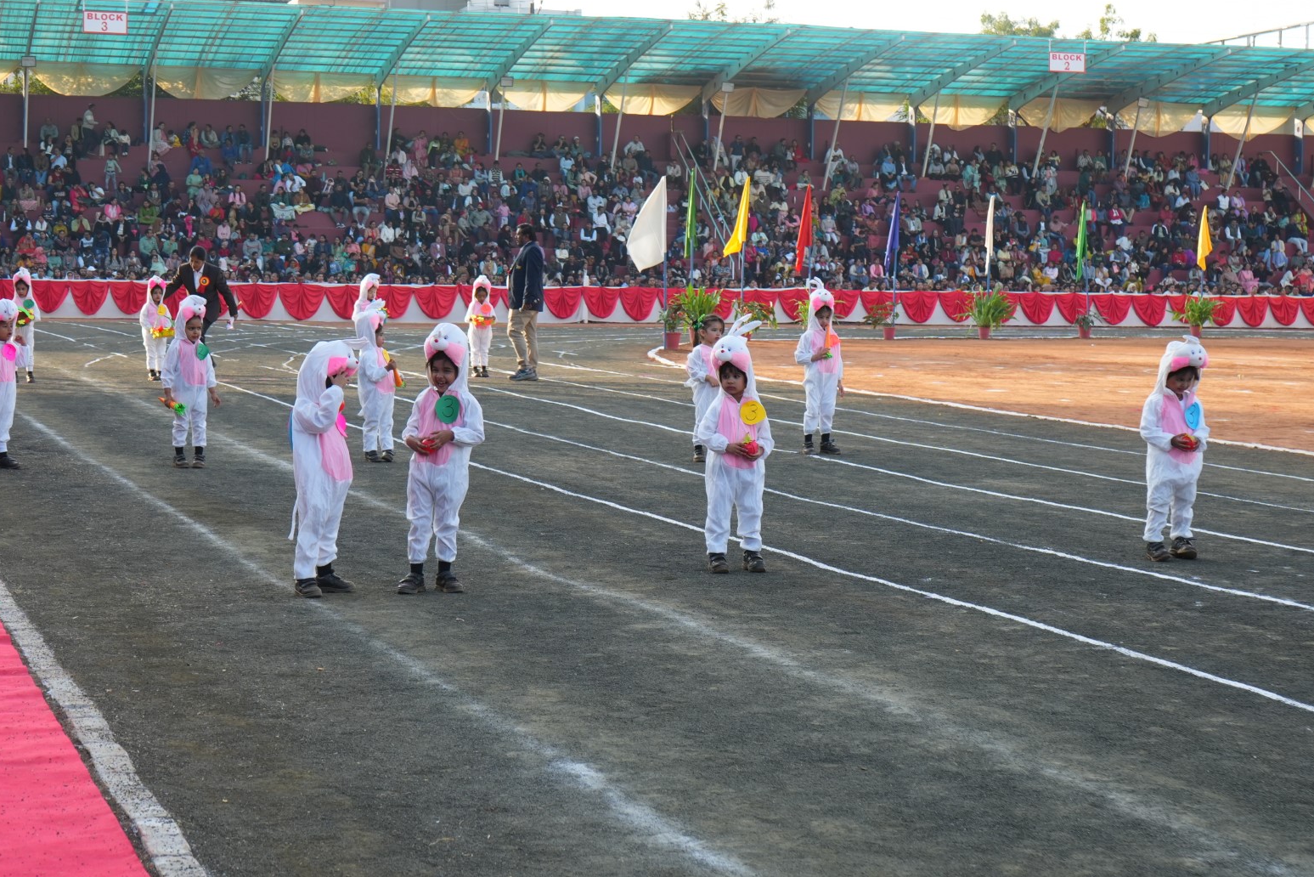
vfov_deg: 20.3
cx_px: 629
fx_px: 2446
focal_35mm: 67
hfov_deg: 30.1
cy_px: 419
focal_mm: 43
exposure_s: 1/160
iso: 200
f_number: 6.3
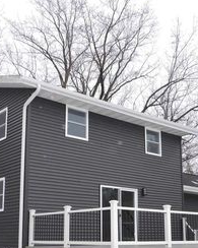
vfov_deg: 38.1
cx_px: 94
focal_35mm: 48
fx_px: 352
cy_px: 175
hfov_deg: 31.4
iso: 280
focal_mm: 4.3
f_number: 3
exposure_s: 1/500
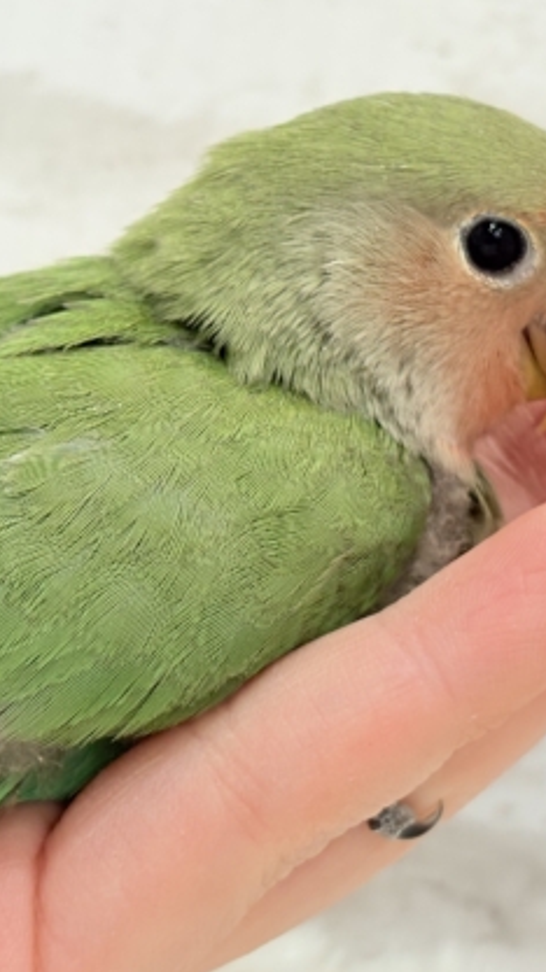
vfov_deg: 24.5
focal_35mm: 87
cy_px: 427
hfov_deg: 13.9
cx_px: 175
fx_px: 2243
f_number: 1.6
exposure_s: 1/100
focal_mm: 5.96
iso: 160
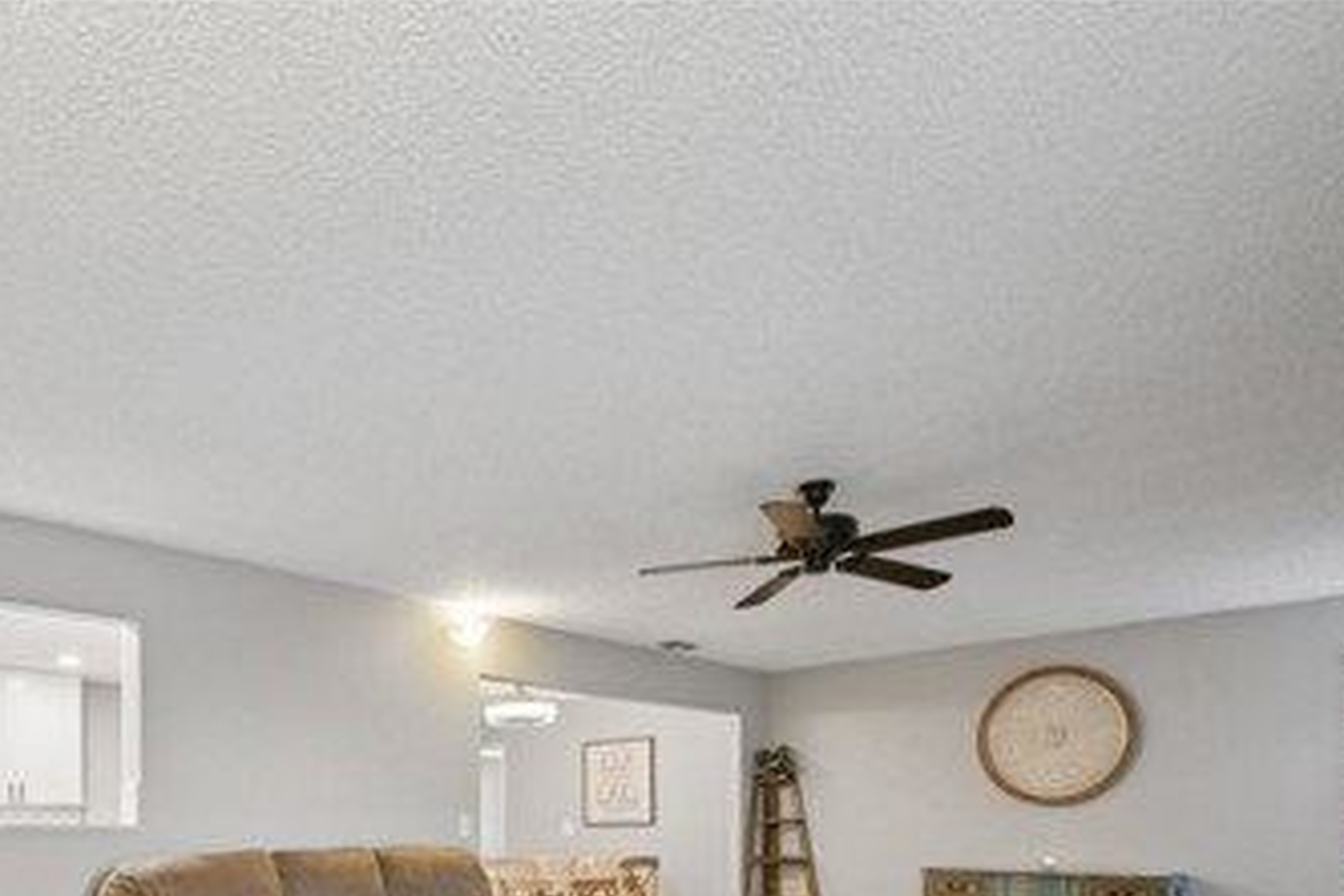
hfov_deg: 69.3
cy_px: 856
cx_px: 436
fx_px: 933
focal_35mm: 25
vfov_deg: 45.0
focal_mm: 13
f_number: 8
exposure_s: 1/2.5
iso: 400
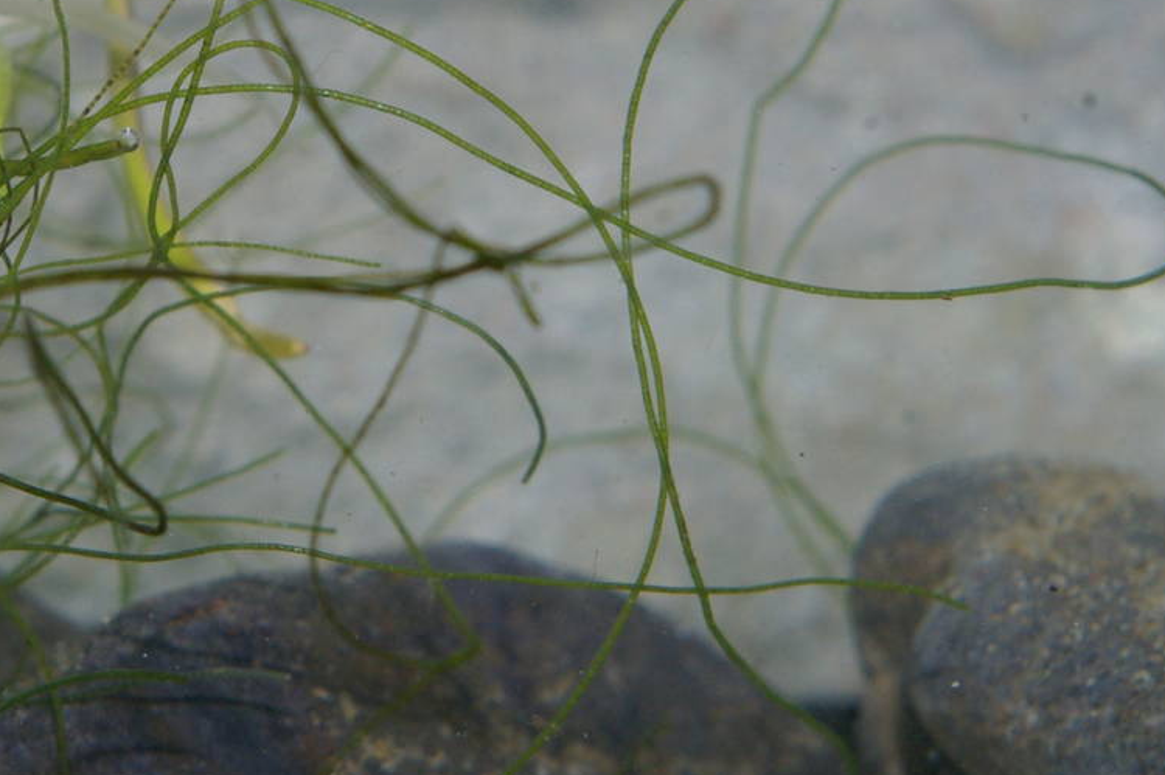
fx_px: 5694
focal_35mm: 176
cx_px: 343
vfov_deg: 7.8
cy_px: 554
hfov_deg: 11.7
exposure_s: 1/60
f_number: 16
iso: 400
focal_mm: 55
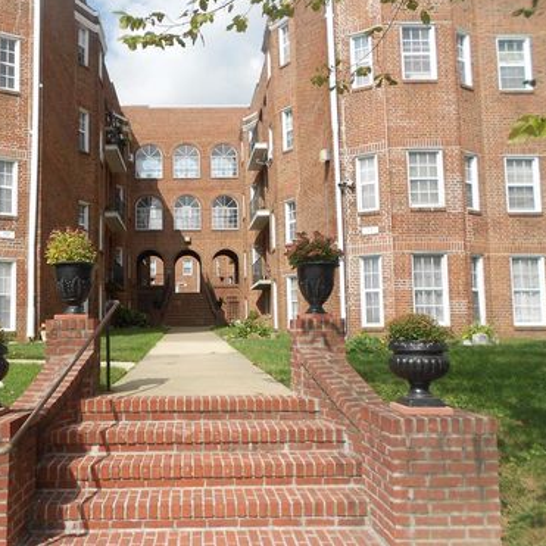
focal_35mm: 31
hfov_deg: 51.8
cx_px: 194
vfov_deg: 52.5
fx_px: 553
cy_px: 272
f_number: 3.2
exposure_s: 1/1000
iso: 80
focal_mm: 4.6
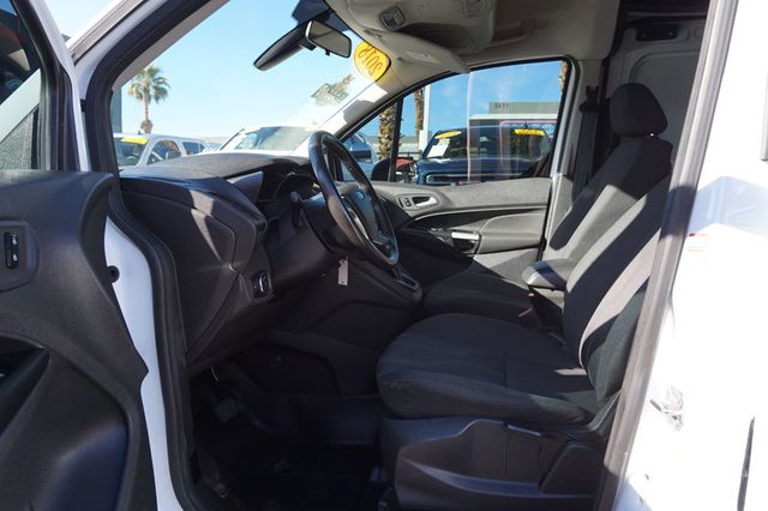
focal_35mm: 24
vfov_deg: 53.1
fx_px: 512
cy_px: 256
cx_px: 384
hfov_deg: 73.8
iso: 100
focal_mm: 16
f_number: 5.6
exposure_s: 1/80
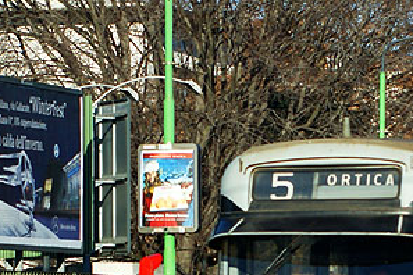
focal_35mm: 285
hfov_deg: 7.2
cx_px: 325
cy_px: 285
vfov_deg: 4.8
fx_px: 3266
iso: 200
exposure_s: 1/640
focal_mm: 55
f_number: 6.3
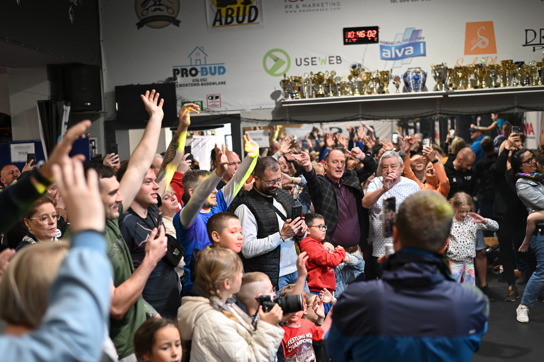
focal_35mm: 50
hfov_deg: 39.6
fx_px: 755
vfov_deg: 27.0
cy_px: 181
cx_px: 272
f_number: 2.5
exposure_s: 1/125
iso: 800
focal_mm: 50
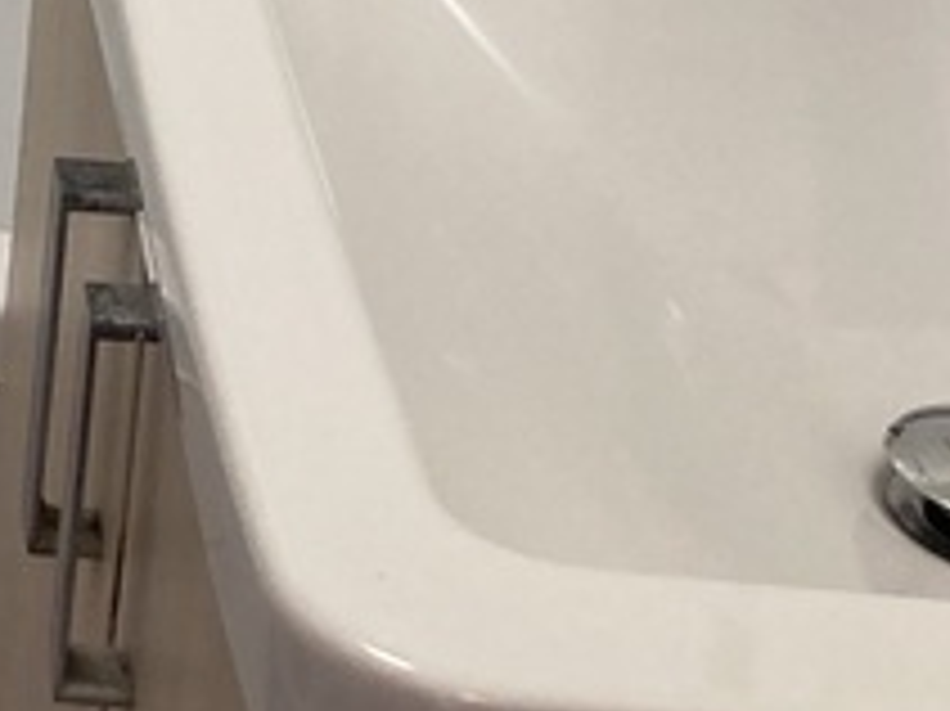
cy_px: -828
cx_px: -774
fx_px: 3730
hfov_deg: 13.1
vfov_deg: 9.9
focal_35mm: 136
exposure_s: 1/50
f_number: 1.8
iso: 100
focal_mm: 3.99
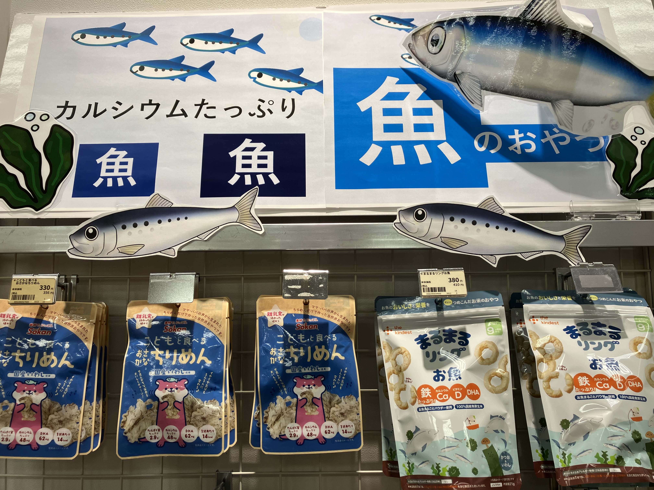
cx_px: 327
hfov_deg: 63.4
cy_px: 245
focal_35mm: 28
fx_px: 529
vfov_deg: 49.7
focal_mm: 3.99
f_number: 1.8
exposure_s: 1/120
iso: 20
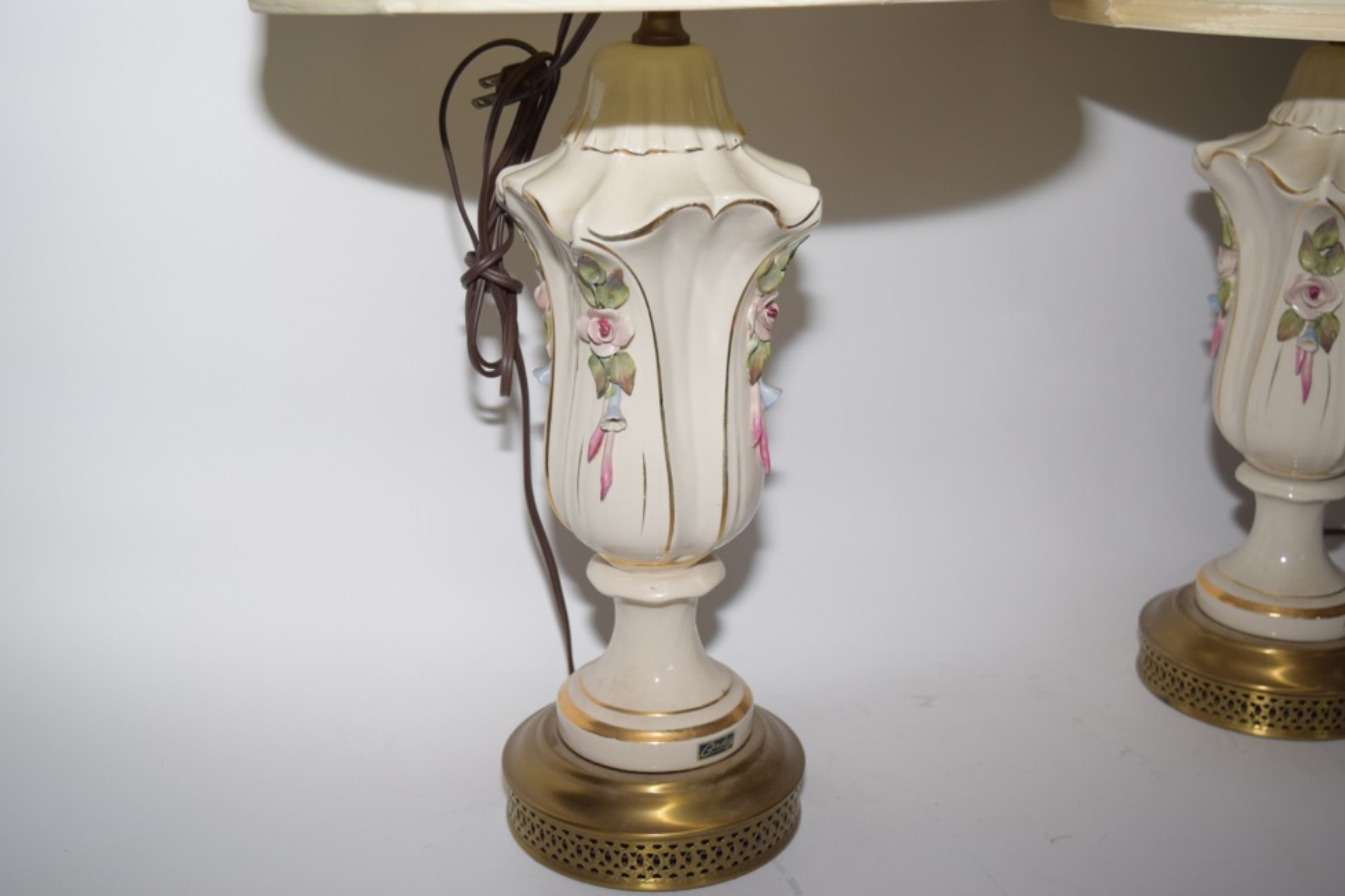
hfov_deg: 45.4
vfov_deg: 31.2
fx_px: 1606
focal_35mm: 43
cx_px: 661
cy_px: 442
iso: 320
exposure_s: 1/100
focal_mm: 28
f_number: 5
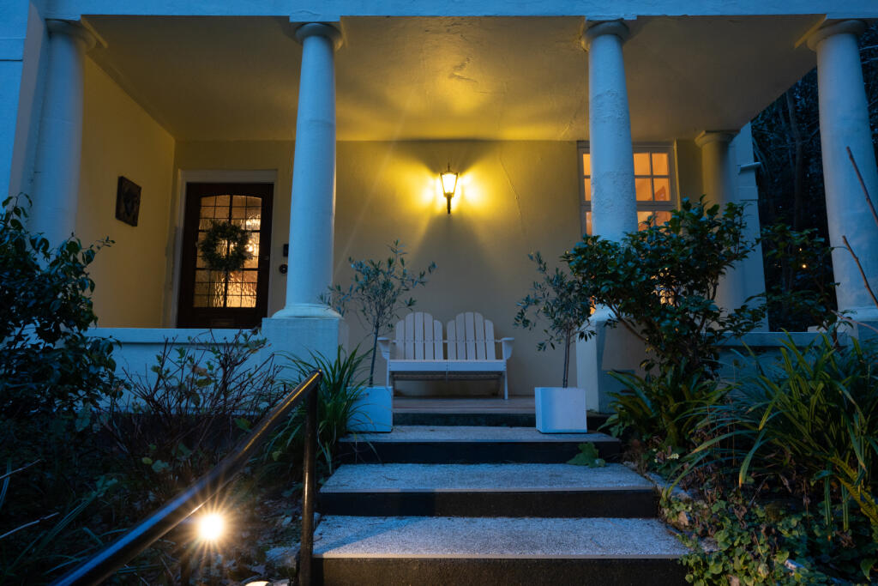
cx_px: 439
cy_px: 293
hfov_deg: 73.7
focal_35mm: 24
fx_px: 585
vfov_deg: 53.1
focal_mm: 24
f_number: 11
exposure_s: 1/4
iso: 2000
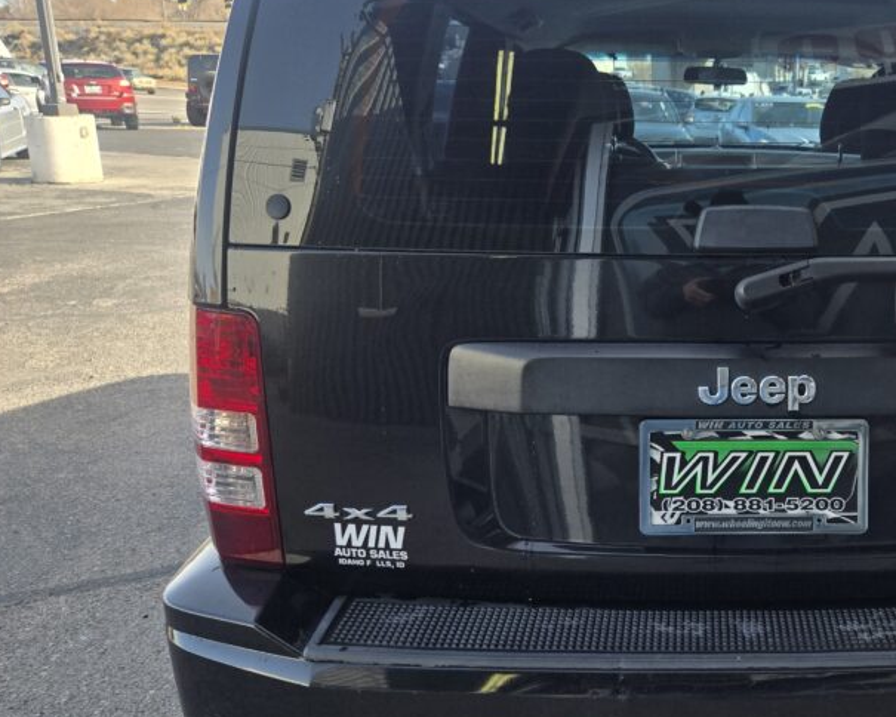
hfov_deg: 45.1
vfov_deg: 39.1
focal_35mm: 38
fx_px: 1008
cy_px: 382
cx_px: 742
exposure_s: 1/1139
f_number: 1.8
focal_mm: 5.4
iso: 80
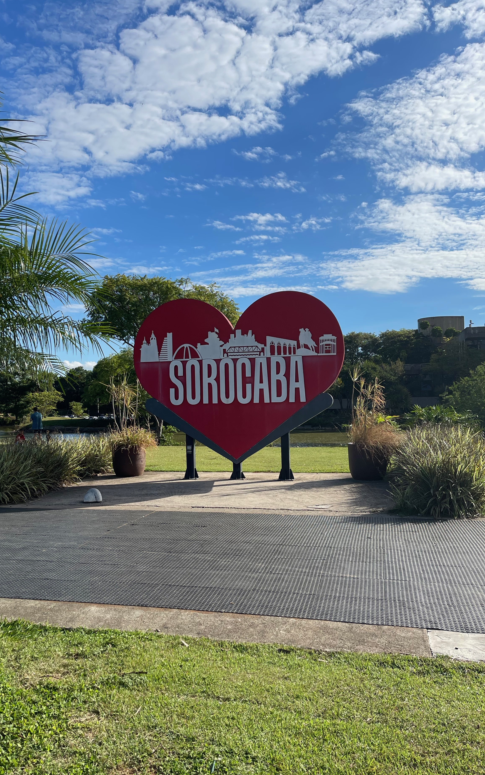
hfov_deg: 43.0
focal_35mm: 29
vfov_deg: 64.6
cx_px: 203
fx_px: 613
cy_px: 388
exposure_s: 1/4902
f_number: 1.6
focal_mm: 5.1
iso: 32
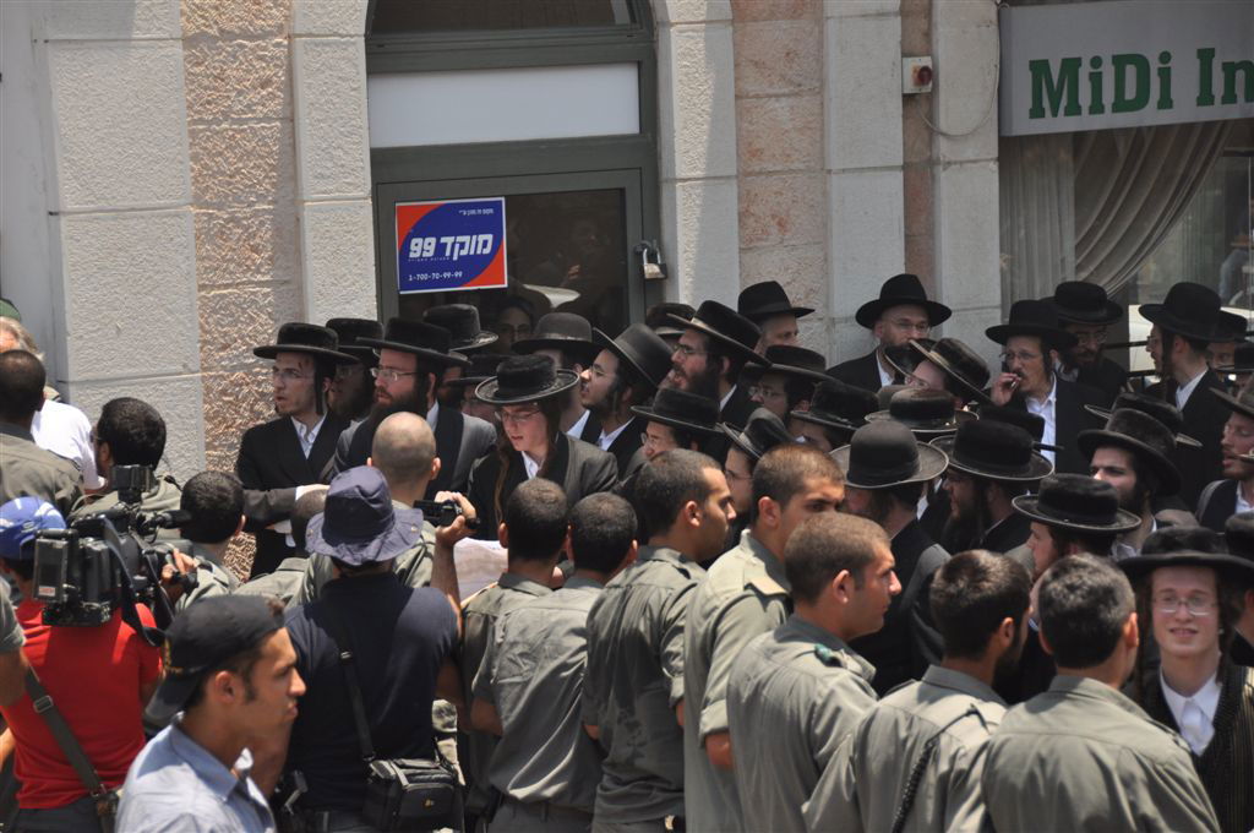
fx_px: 4175
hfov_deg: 17.1
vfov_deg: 11.4
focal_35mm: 120
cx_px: 627
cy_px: 416
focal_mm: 80
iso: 400
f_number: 5
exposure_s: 1/1600
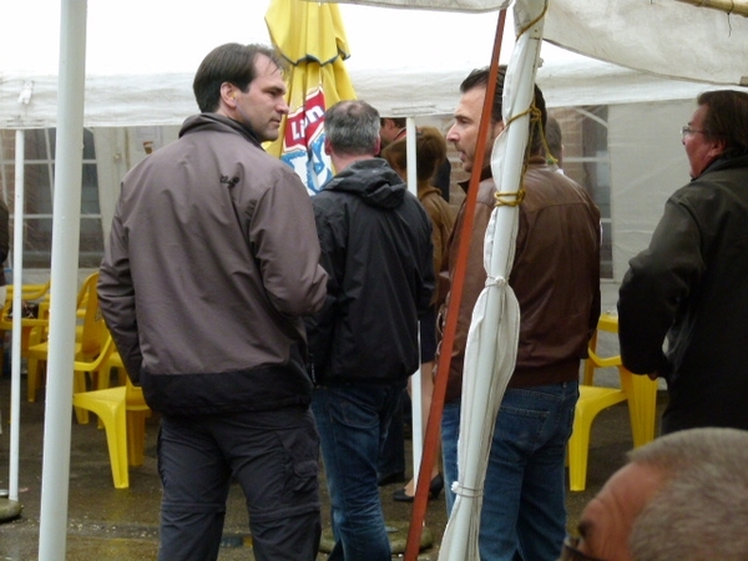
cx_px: 374
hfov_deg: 19.8
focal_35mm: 99
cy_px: 280
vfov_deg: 14.9
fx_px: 2139
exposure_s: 1/125
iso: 250
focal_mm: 17.8
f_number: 3.5
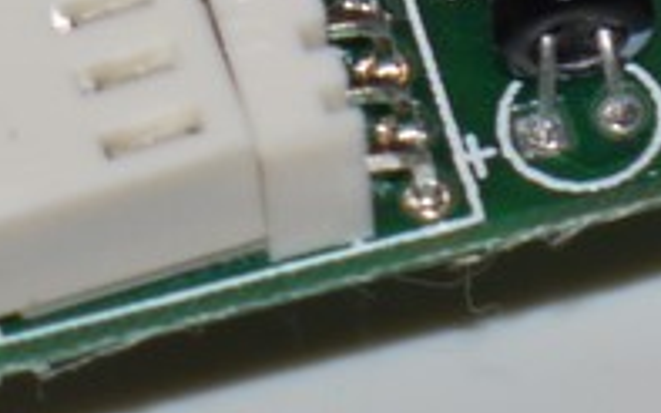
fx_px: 9743
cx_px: 1285
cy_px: -280
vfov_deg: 2.4
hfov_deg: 3.8
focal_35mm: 541
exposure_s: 1/30
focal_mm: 42
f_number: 5.6
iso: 160
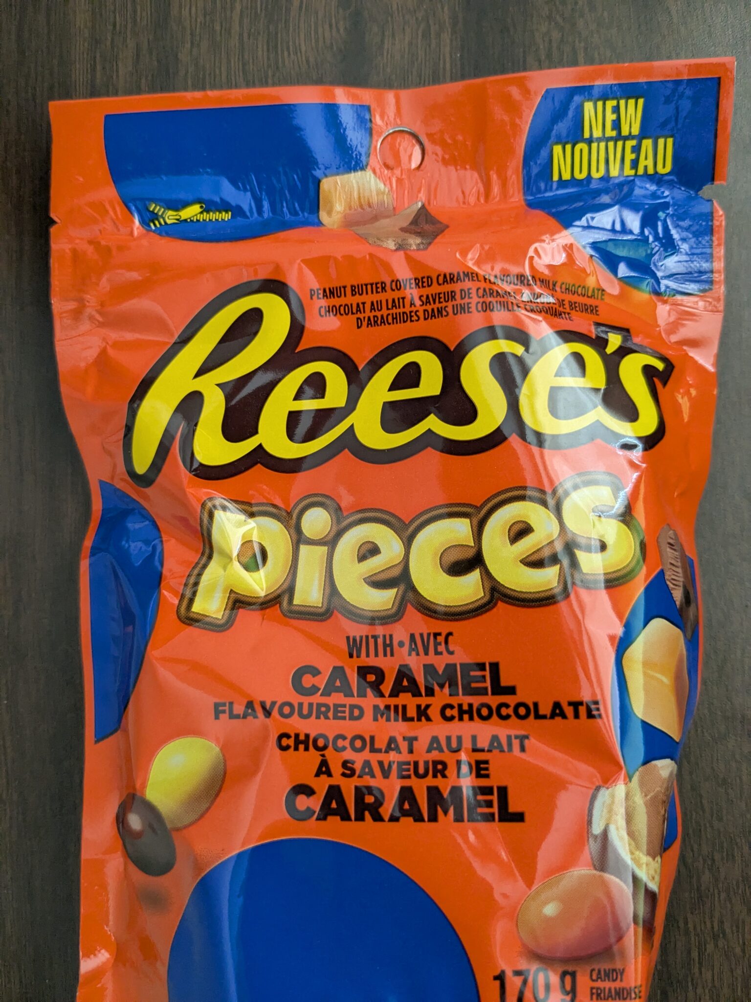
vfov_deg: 65.3
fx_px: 781
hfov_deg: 51.4
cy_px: 501
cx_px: 376
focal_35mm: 27
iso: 420
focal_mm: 4.38
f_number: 1.73
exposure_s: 1/60
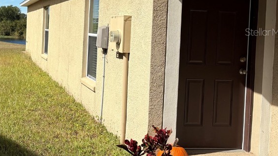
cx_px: 41
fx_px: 376
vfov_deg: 23.2
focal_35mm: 51
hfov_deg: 38.5
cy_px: 32
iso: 50
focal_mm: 5.96
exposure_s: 1/4329
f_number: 1.6
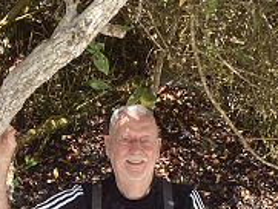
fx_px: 900
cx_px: 114
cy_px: 340
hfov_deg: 17.5
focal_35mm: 112
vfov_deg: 12.4
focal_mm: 3.3
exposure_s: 1/566
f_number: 2.4
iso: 25
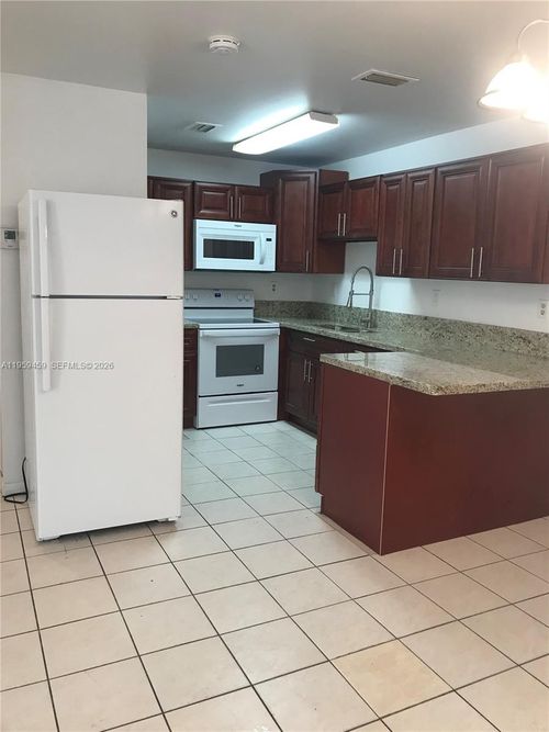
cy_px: 366
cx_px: 274
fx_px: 592
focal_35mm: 28
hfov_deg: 49.7
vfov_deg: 63.5
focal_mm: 3.99
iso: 25
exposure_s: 1/30
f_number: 1.8
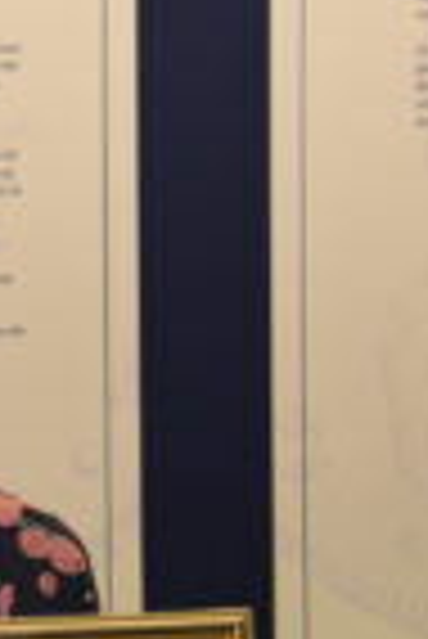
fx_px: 2757
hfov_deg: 8.7
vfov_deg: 13.1
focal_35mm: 155
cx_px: -153
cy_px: 565
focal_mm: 55
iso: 800
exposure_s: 1/125
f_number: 8
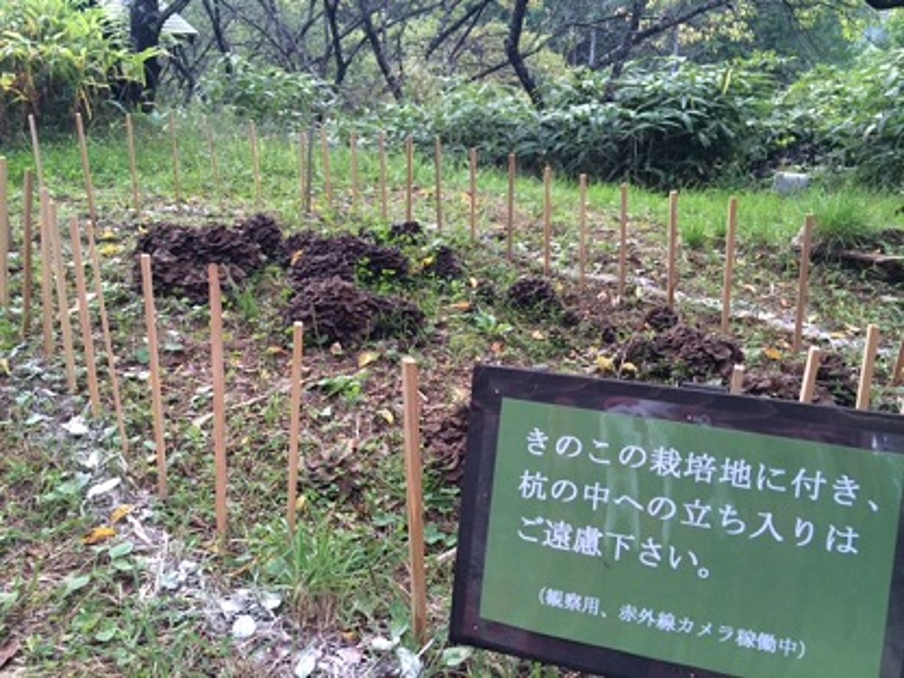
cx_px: 452
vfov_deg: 46.8
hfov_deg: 60.0
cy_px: 339
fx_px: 783
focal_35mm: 30
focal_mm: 4.12
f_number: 2.2
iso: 64
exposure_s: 1/120
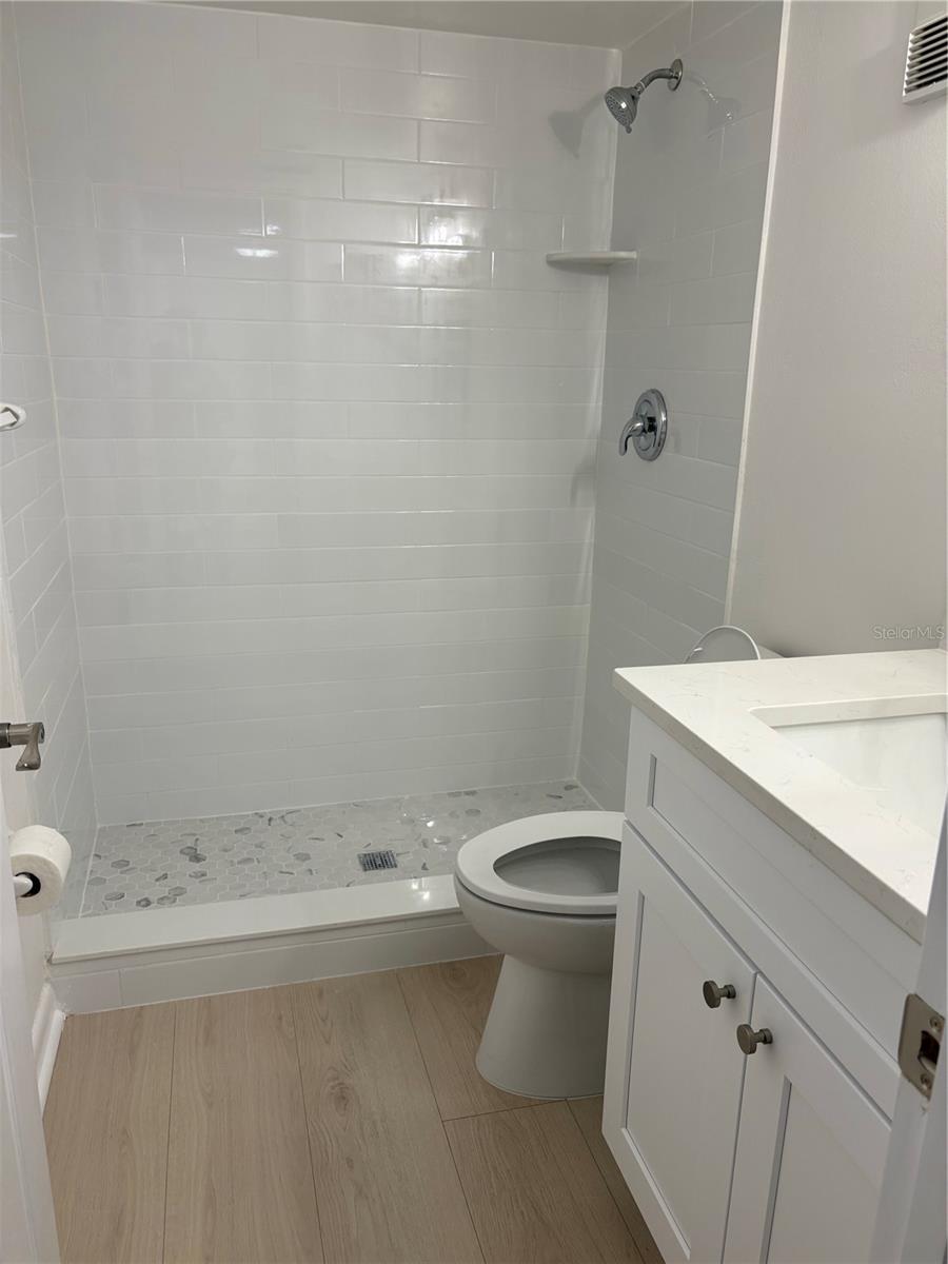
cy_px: 632
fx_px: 949
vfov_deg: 67.3
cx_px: 474
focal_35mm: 26
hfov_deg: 53.1
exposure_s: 1/120
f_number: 1.6
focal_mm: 5.96
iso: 64
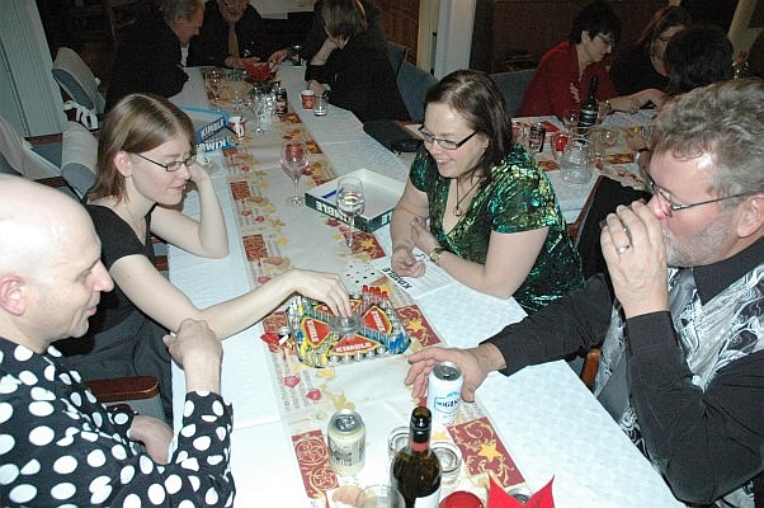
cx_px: 382
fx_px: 572
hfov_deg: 67.4
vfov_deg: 47.8
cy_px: 254
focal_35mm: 27
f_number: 5
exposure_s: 1/60
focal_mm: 18
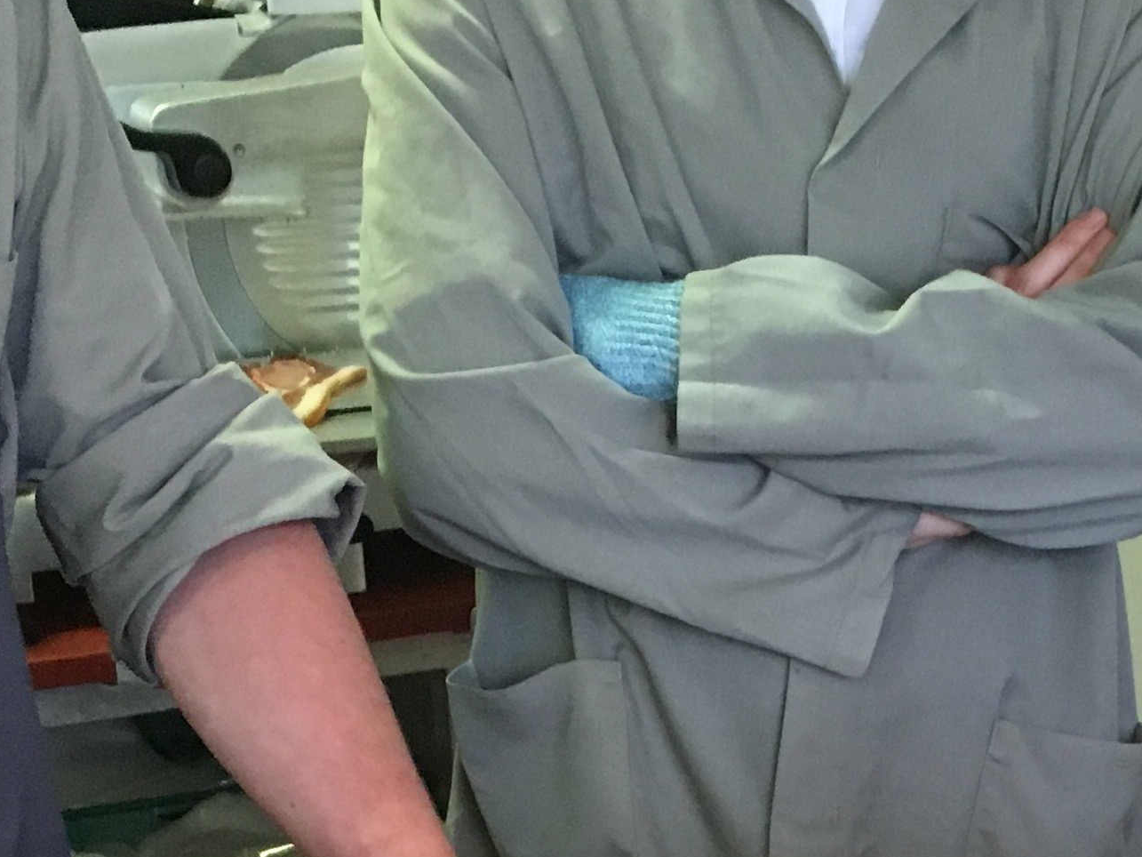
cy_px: 1261
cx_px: 986
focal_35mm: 91
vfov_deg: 15.1
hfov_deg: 21.2
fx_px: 3002
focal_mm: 4.15
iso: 200
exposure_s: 1/33
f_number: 2.2
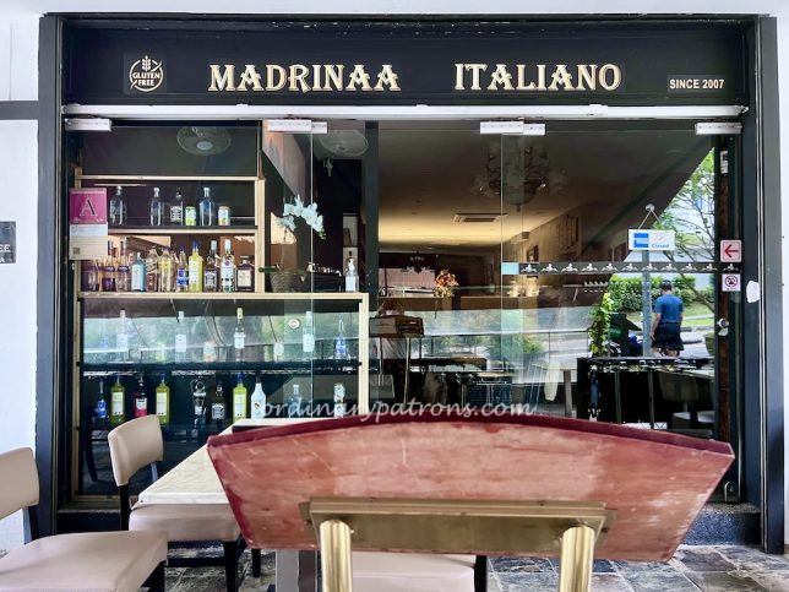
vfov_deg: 53.1
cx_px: 394
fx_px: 593
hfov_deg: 67.3
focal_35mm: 26
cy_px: 296
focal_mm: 5.7
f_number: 1.5
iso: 500
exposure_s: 1/57
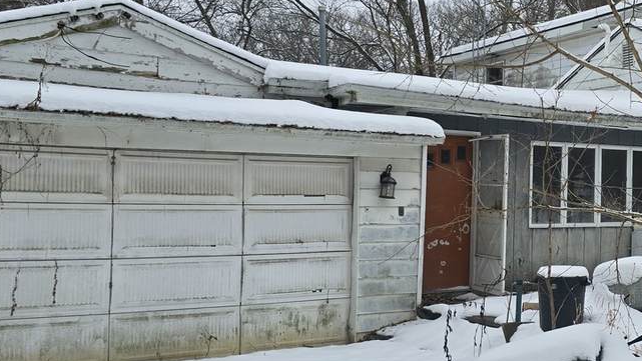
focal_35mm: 50
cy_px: 181
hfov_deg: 39.0
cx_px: 554
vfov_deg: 24.0
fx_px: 851
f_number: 1.7
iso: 12
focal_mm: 6.3
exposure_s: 1/304
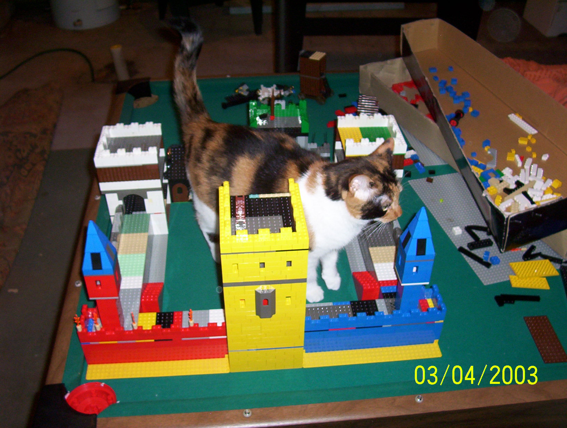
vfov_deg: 33.7
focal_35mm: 43
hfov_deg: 43.8
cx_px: 284
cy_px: 214
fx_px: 706
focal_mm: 5.77
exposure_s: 1/60
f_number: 2.73
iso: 140
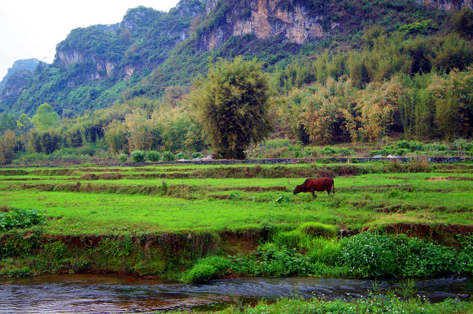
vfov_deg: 31.8
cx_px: 236
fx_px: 551
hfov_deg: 46.4
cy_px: 157
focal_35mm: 42
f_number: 4.5
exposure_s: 1/160
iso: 125
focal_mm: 28
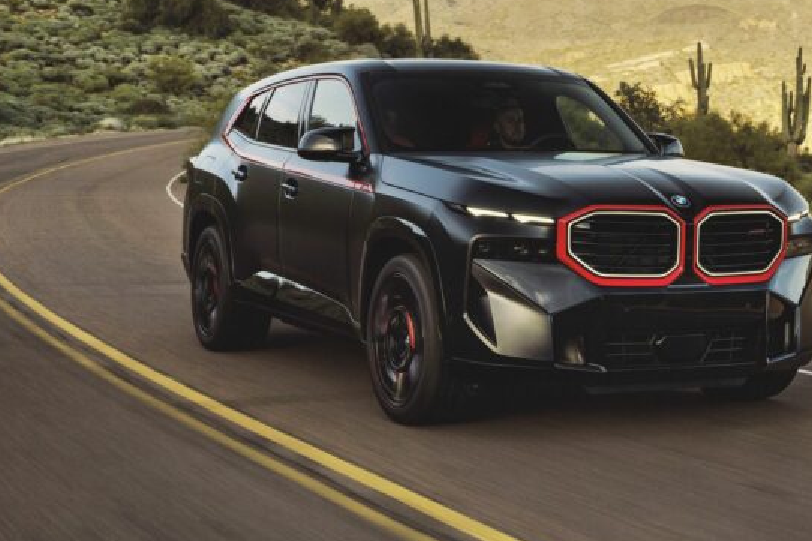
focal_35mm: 75
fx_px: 1691
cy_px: 200
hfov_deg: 26.9
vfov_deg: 18.1
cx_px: 536
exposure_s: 1/25
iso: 200
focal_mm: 49
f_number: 10
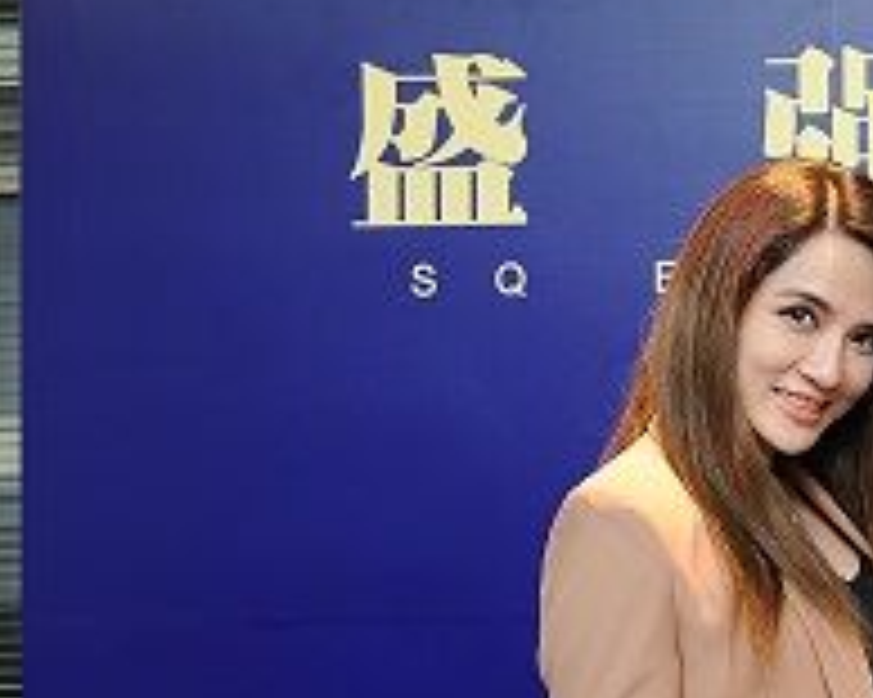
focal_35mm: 90
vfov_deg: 17.0
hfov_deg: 19.9
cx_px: 1076
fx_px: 2324
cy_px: 455
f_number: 4
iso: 500
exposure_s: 1/60
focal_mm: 35
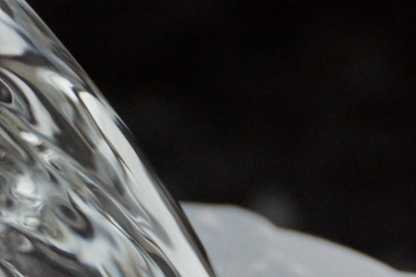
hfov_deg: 3.5
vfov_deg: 2.3
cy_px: 260
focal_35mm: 587
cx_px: 31
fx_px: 6780
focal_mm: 150
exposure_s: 1/160
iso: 1600
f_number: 5.6
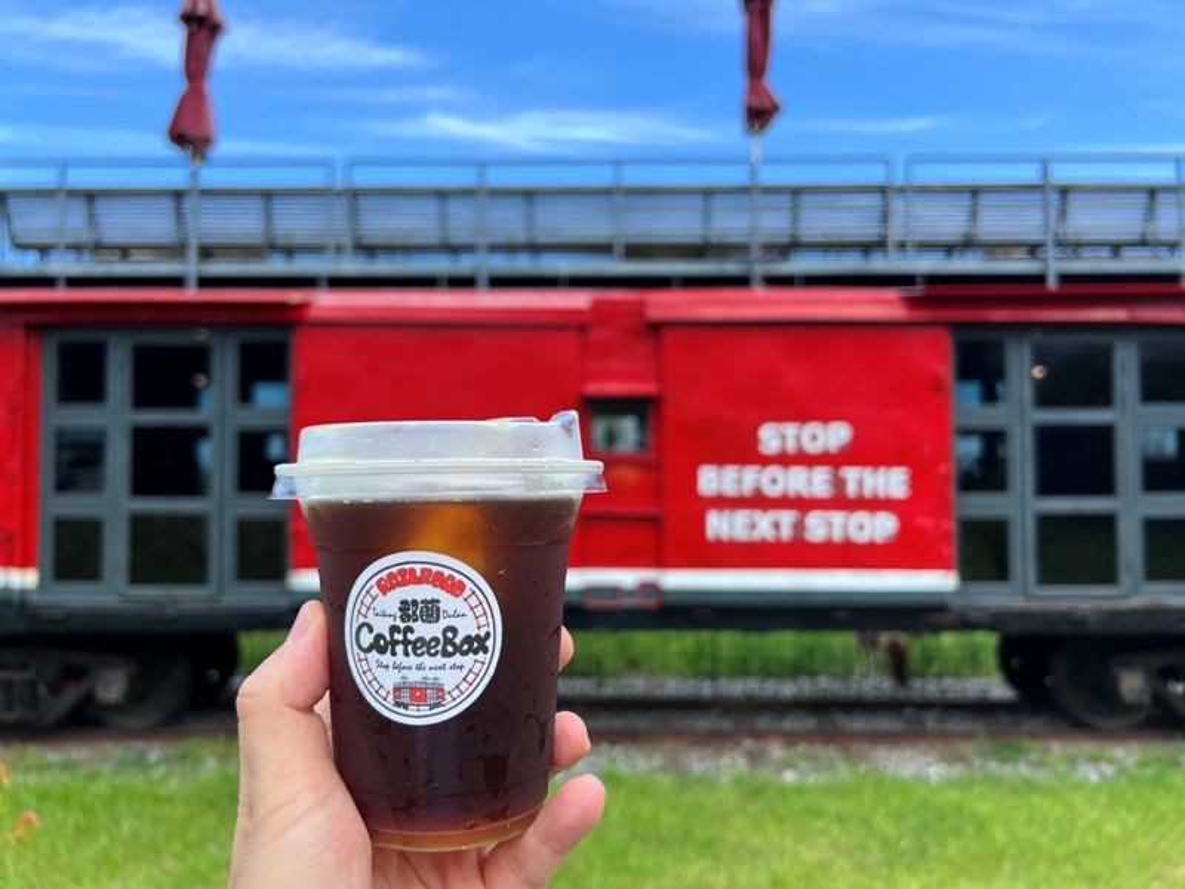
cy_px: 444
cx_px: 592
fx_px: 890
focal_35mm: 26
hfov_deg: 67.3
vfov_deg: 53.1
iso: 50
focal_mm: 5.7
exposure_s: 1/909
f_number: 1.5
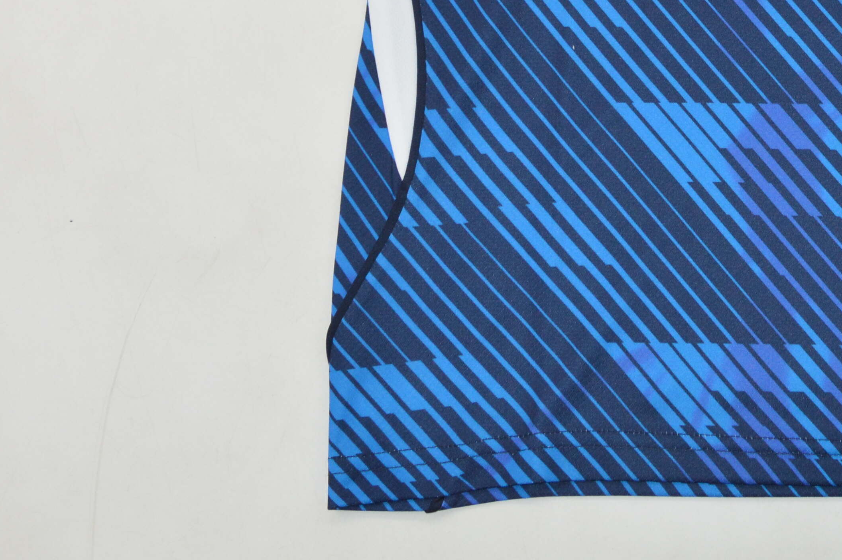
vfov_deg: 13.9
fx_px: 2196
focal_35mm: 94
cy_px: -203
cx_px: 858
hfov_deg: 20.9
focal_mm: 22
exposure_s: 1/200
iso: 400
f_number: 6.3
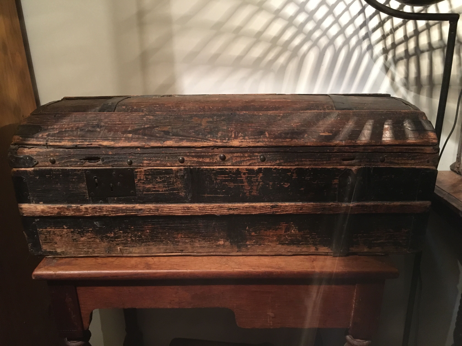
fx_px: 387
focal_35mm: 29
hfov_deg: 61.7
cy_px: 173
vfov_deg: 48.2
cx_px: 231
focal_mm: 4.15
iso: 250
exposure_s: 1/17
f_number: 2.2
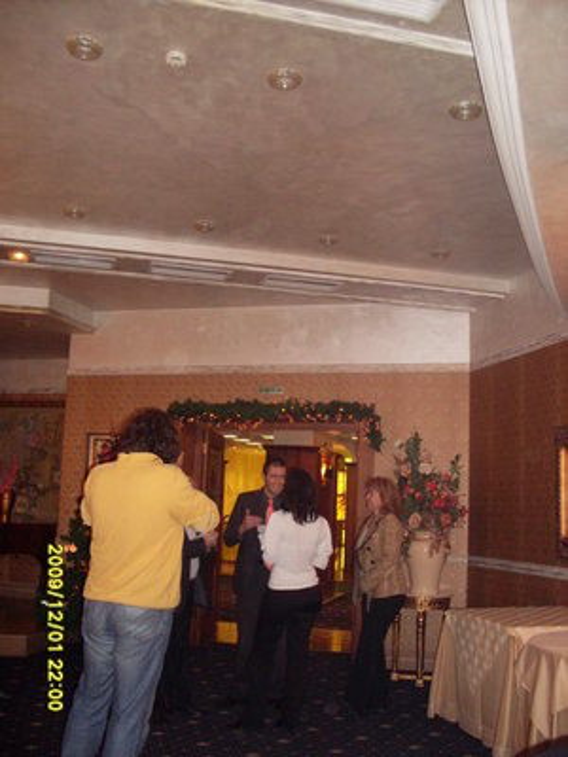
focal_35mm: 38
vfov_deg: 49.0
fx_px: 831
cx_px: 284
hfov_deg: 37.7
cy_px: 378
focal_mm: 6.3
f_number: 2.8
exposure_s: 1/45
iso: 240
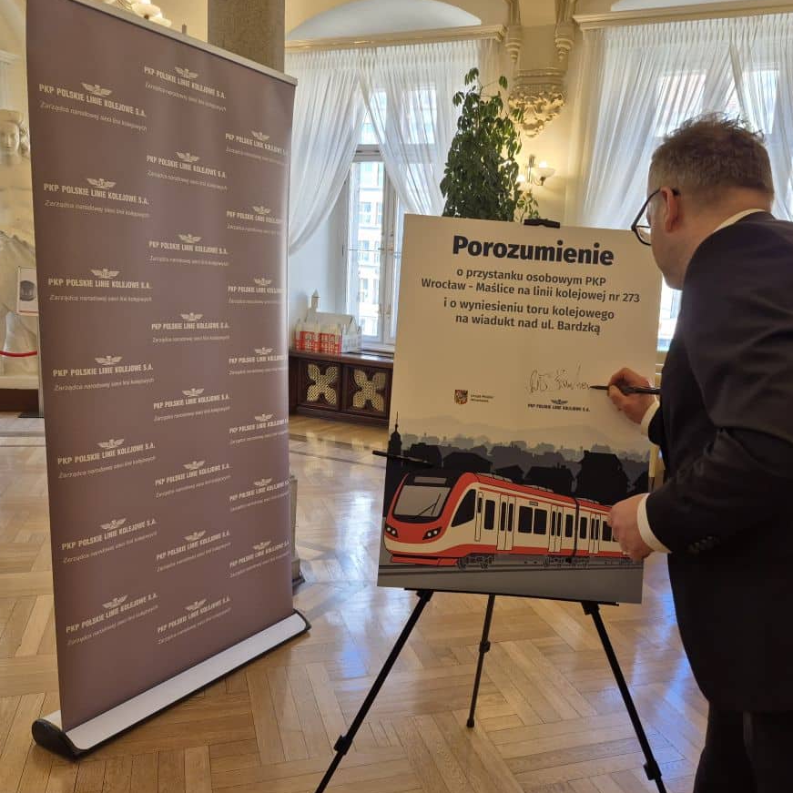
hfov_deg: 57.0
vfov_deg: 57.3
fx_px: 726
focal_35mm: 28
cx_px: 459
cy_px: 406
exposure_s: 1/180
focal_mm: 5.4
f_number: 1.8
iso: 80
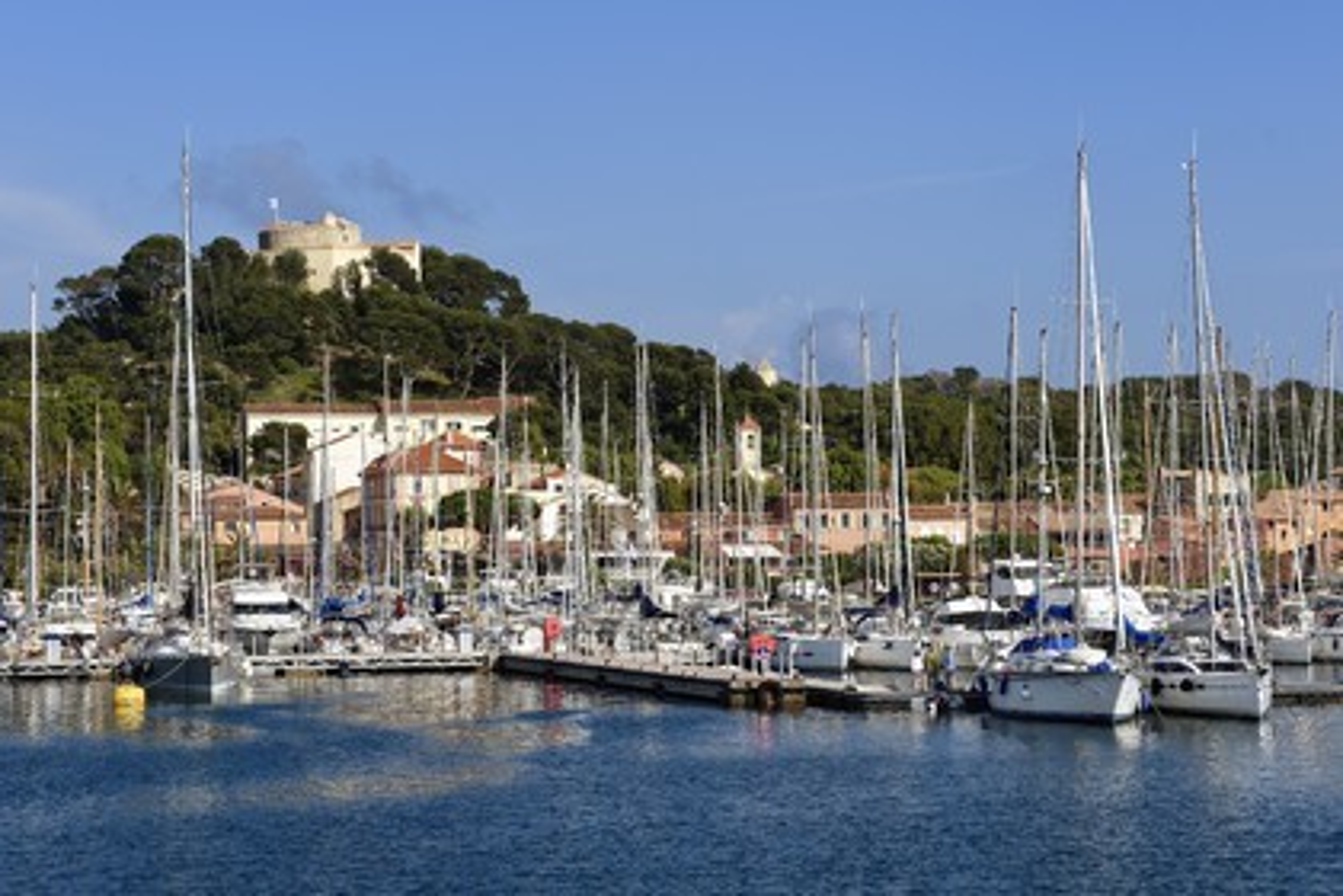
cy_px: 448
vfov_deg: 14.9
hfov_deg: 22.1
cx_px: 672
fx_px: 3432
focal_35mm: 92
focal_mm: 92
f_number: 8
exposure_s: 1/800
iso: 200
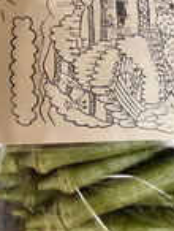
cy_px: 13
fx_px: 474
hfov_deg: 20.5
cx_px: 142
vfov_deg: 26.2
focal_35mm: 71
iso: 200
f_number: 1.5
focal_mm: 5.7
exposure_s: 1/53
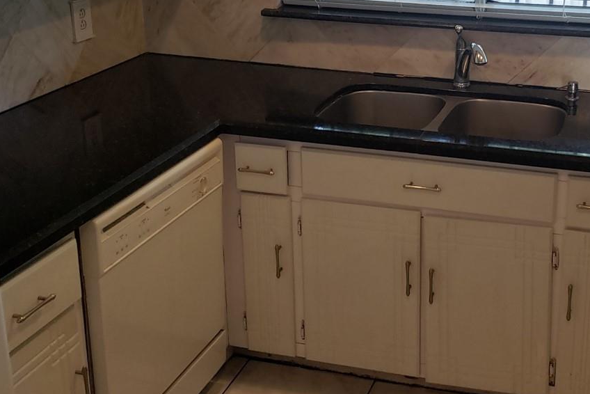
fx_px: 836
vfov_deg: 26.2
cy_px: 100
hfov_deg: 37.9
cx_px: 442
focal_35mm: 51
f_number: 1.5
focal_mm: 4.3
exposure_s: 1/60
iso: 160
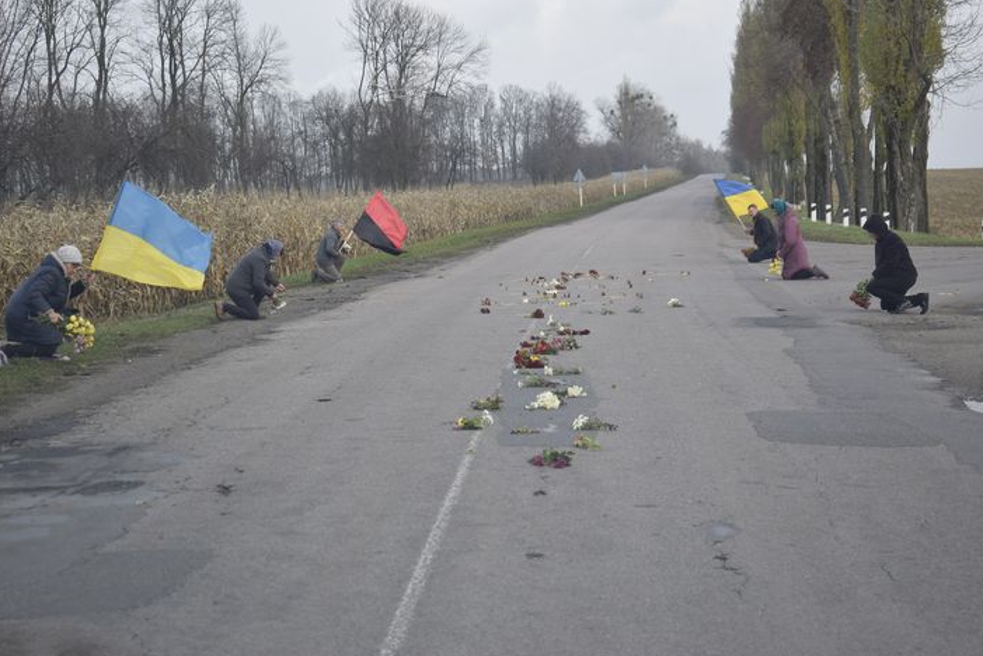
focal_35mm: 77
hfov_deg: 26.3
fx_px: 2103
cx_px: 509
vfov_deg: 17.7
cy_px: 330
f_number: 5.3
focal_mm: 48
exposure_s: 1/500
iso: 400
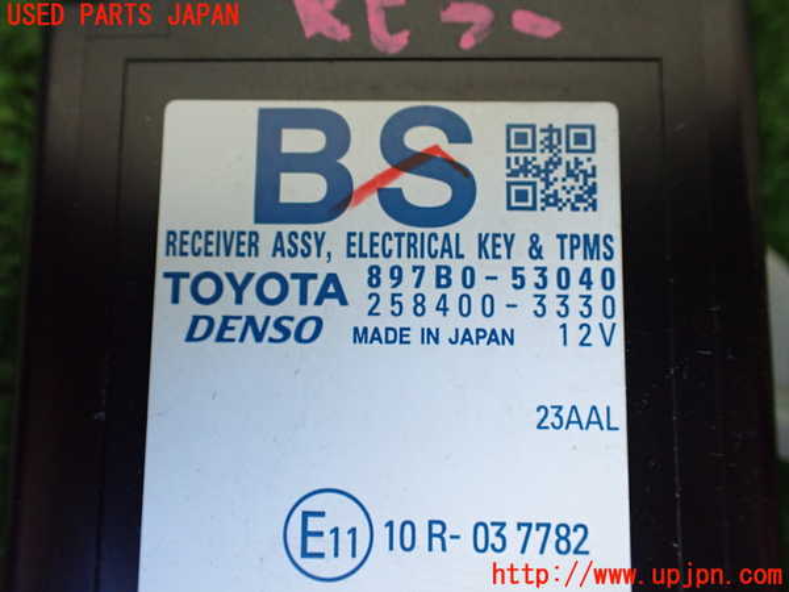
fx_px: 684
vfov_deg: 46.8
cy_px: 296
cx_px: 394
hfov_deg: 60.0
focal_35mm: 30
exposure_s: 1/125
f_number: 2.3
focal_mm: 5.4
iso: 640
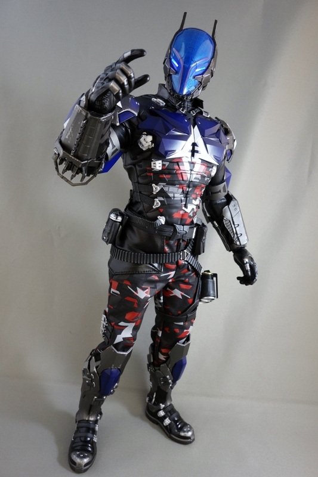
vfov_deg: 65.5
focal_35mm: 28
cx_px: 159
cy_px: 238
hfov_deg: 46.4
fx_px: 371
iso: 400
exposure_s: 1/4
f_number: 7.1
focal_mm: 10.4
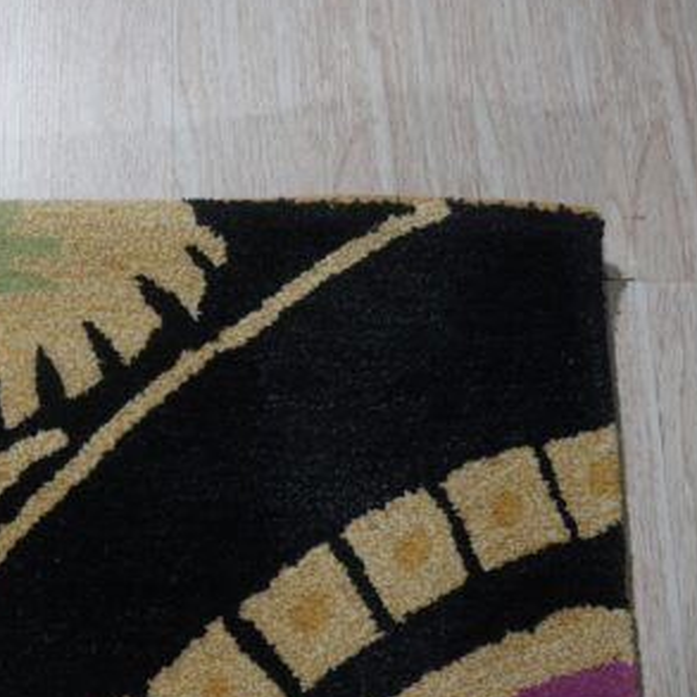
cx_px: 190
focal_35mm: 54
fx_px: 1230
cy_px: 369
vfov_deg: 31.6
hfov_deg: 31.2
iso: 500
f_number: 5.6
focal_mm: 31
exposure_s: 1/160
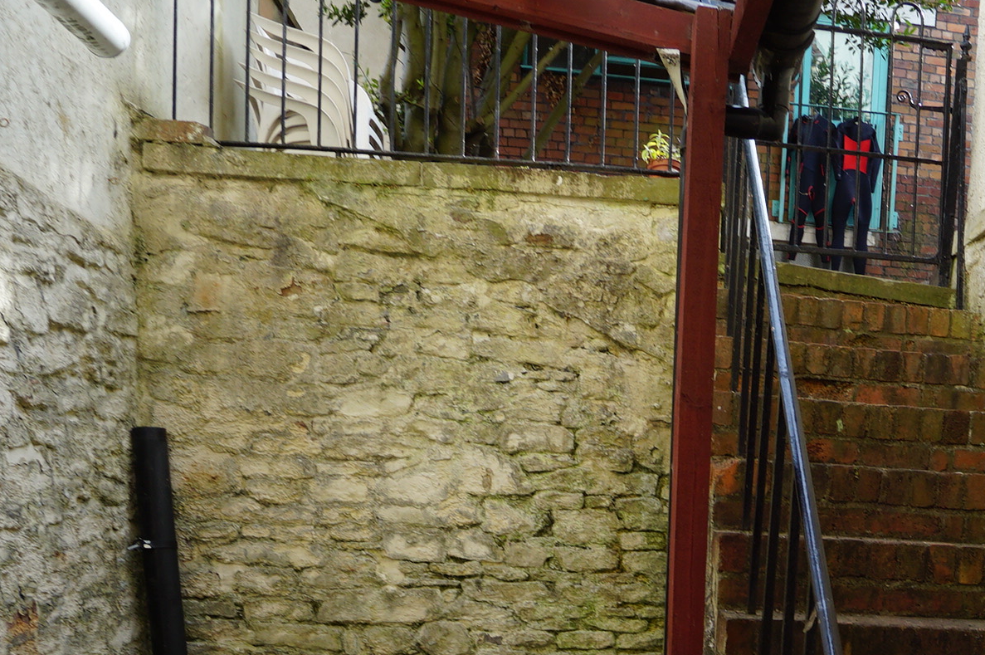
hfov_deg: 48.0
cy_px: 667
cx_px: 782
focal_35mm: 38
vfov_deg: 32.0
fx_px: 1039
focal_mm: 10
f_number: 5.6
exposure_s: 1/80
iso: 100
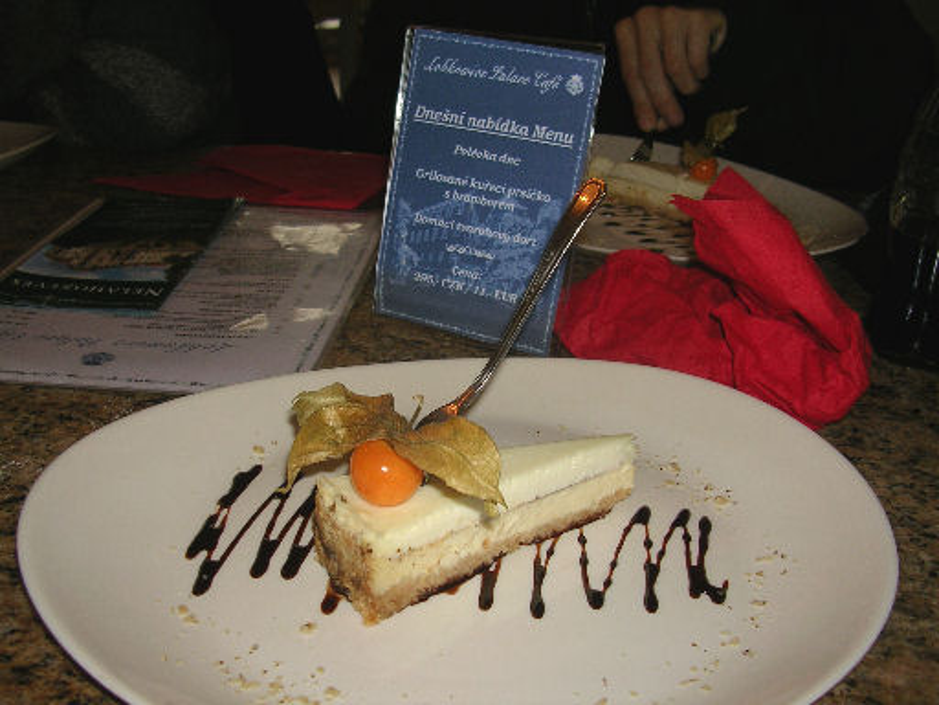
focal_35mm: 38
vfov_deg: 37.7
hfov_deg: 49.0
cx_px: 470
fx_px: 1031
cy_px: 352
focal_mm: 5.8
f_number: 2.8
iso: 50
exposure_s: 1/60.1
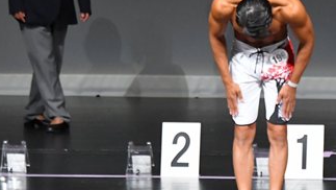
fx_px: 5713
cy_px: 42
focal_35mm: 641
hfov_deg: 3.4
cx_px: 343
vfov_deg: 1.9
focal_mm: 170
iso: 5000
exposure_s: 1/400
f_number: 5.6
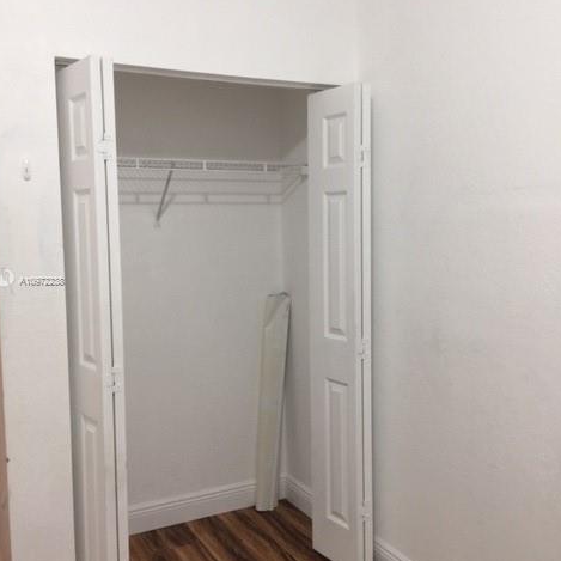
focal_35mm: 35
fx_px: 642
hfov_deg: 47.2
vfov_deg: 47.2
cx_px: 276
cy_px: 281
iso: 50
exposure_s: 1/15
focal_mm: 4.15
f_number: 2.2
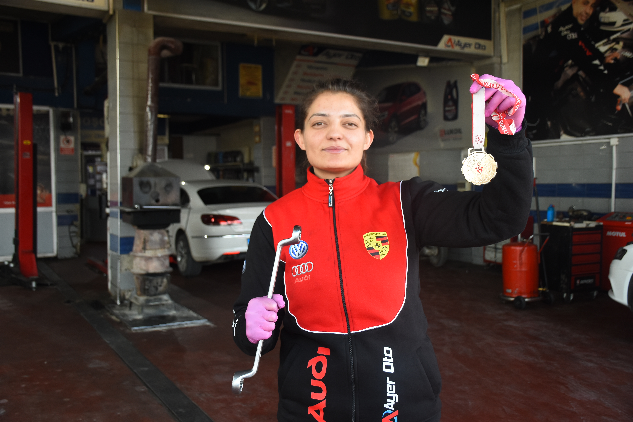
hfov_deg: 55.1
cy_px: 211
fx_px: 607
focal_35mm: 34
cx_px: 316
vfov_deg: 38.4
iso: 450
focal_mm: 23
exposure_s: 1/160
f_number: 3.8
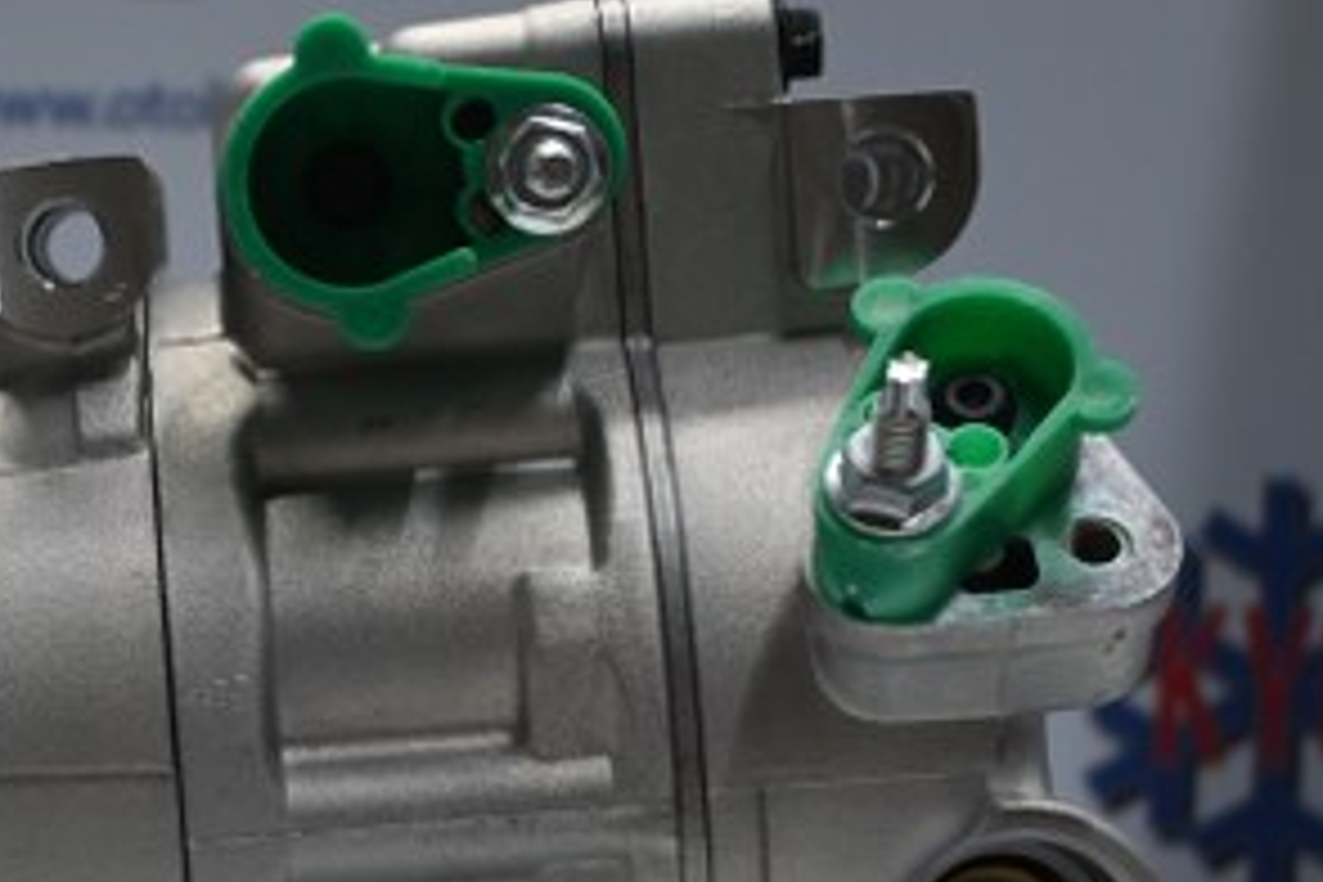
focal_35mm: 107
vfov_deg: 12.7
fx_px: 3933
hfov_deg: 18.8
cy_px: 716
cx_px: 140
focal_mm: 35
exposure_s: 1/60
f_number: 5.3
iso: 640
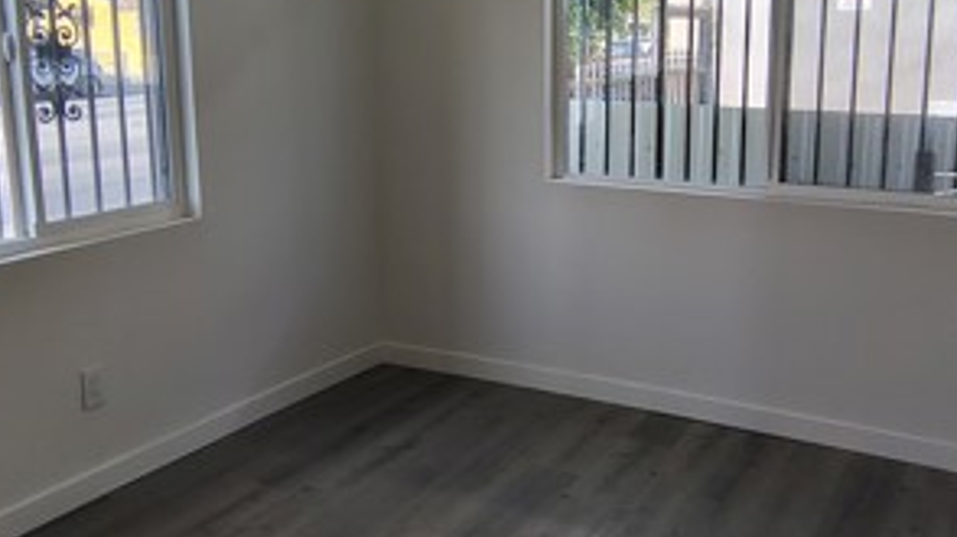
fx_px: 964
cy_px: 212
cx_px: 531
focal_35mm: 38
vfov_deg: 31.0
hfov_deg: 52.7
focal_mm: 2.13
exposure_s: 1/127
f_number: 2.2
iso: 100
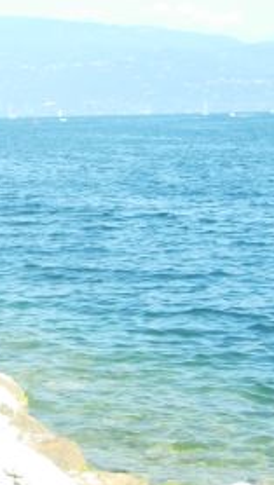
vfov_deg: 17.8
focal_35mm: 119
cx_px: -230
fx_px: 1532
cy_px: 80
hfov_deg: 9.7
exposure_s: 1/2048
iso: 64
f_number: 4.8
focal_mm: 7.8
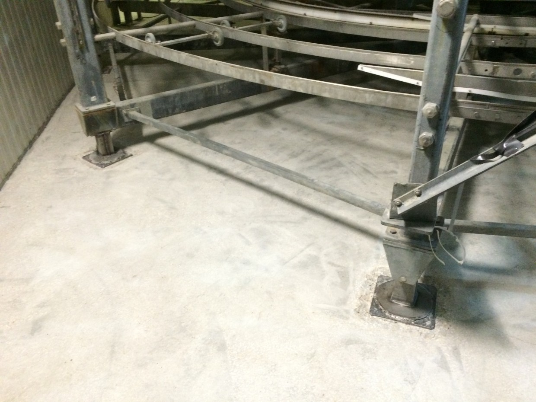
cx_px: 268
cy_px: 201
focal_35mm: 29
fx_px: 449
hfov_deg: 61.7
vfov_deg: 48.2
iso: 250
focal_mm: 4.15
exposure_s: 1/24
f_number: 2.2
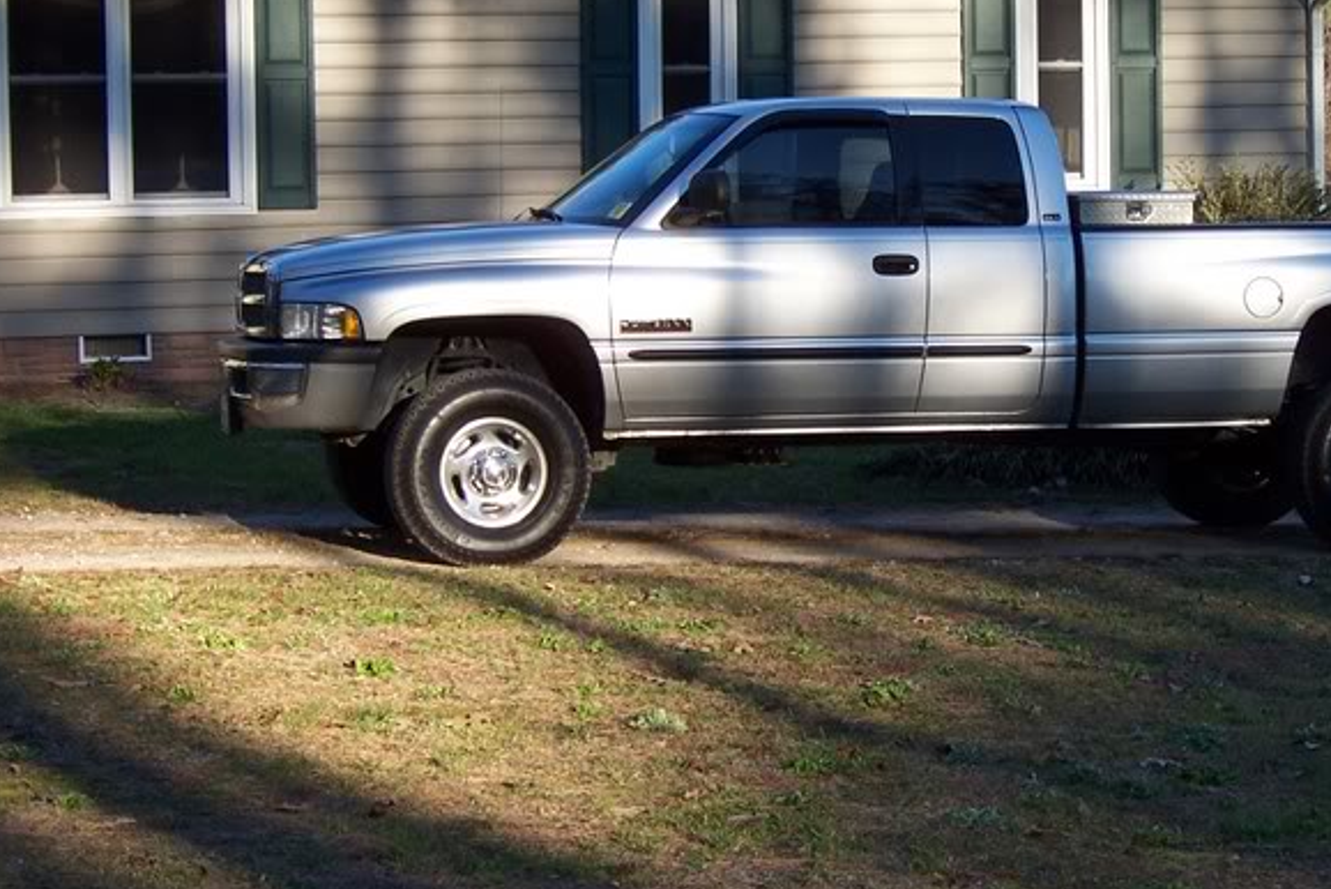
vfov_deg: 13.0
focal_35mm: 105
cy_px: 272
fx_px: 3884
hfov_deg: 19.4
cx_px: 873
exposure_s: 1/250
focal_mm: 12.1
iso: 80
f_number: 4.8
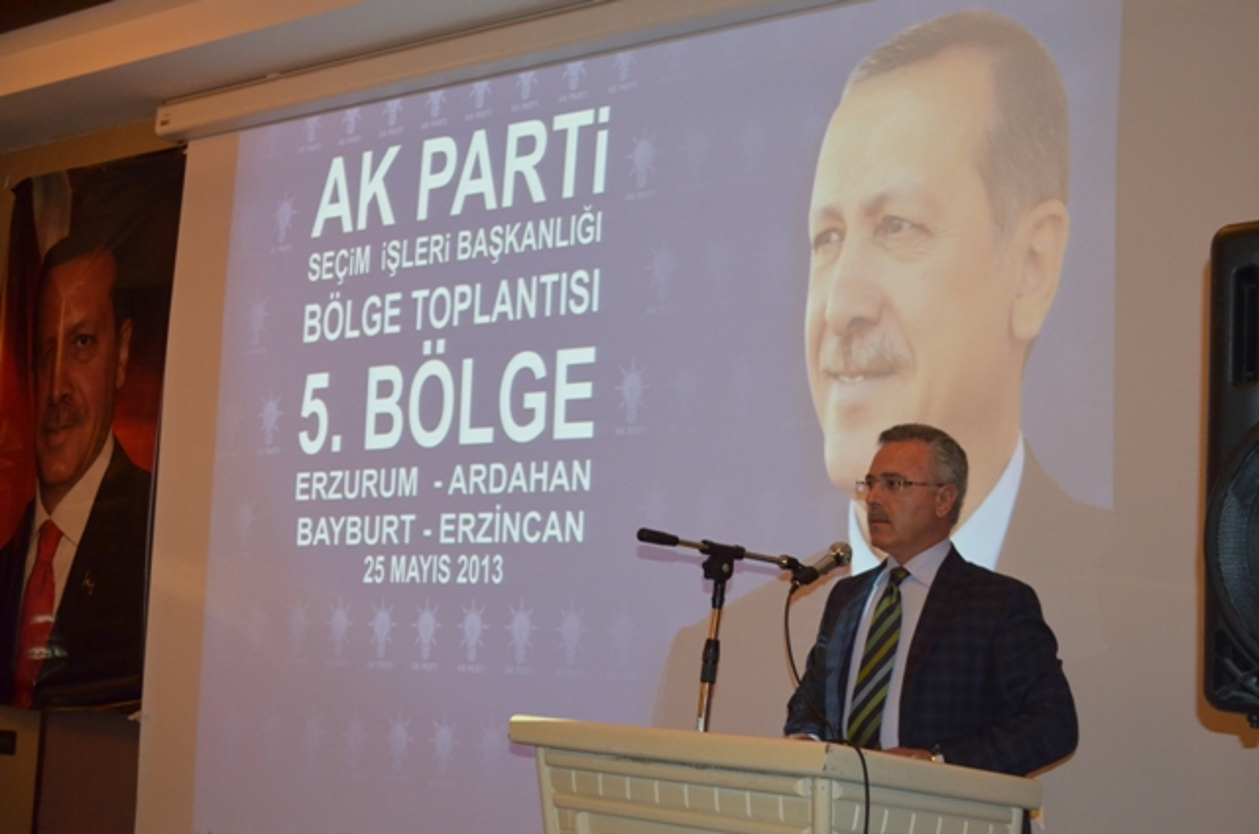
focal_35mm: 51
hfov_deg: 39.0
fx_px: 1780
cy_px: 417
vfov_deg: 26.4
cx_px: 630
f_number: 5
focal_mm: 34
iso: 2000
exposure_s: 1/60
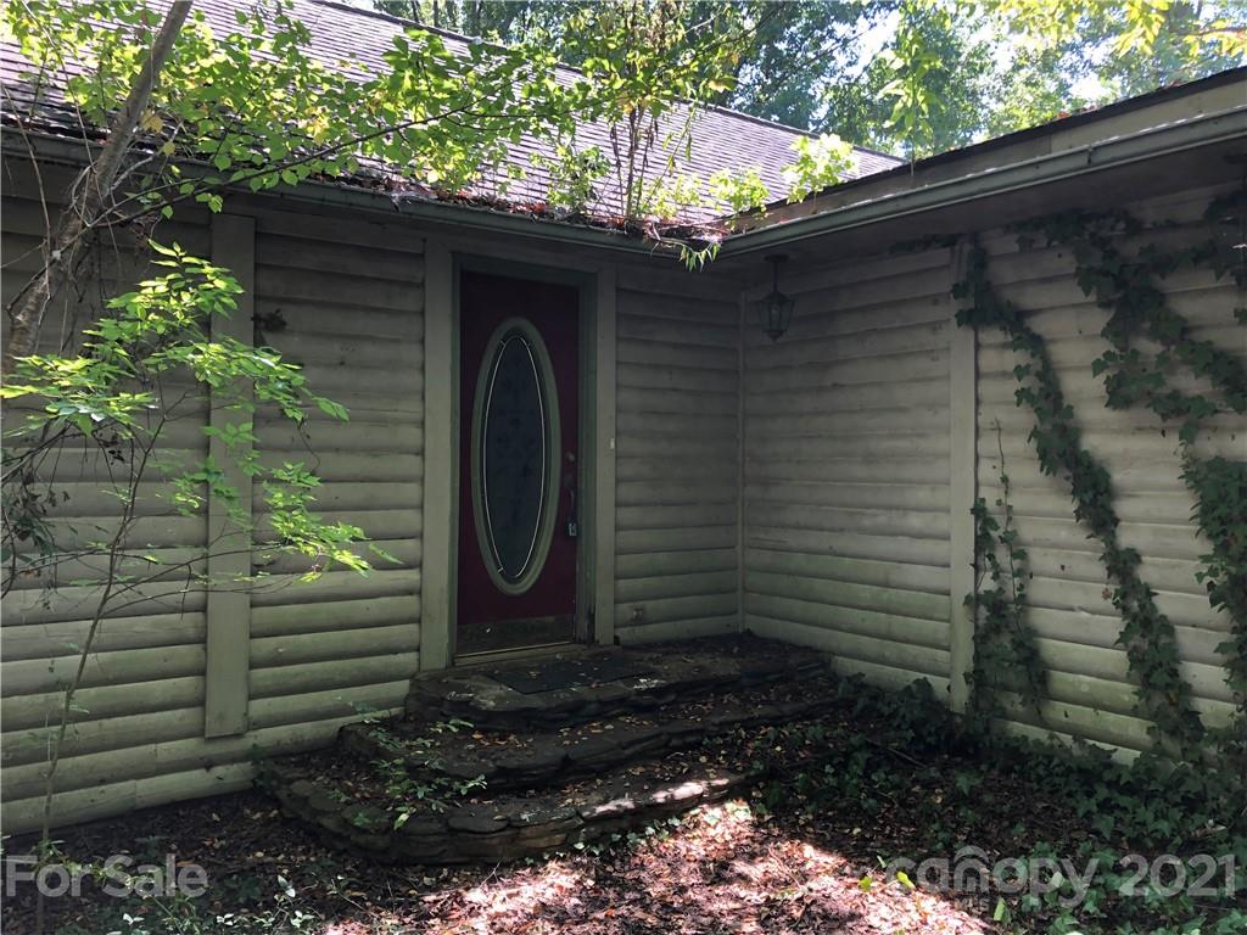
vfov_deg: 49.7
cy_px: 468
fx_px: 1009
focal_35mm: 28
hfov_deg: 63.4
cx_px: 624
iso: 50
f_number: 1.8
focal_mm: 3.99
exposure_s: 1/120
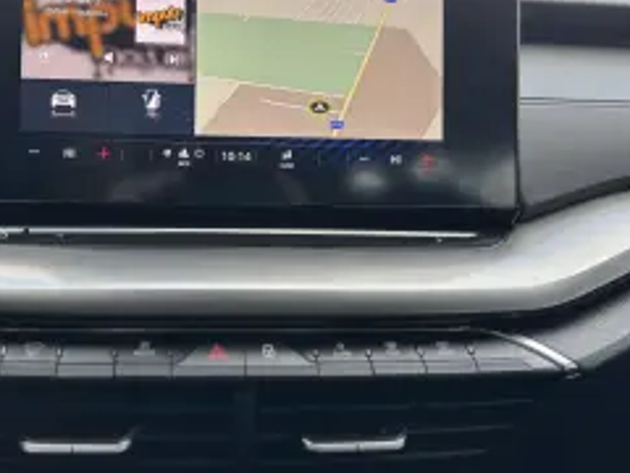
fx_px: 710
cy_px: 179
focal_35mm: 39
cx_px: 239
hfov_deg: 47.5
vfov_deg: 36.6
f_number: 1.6
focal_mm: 5.96
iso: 40
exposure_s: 1/143
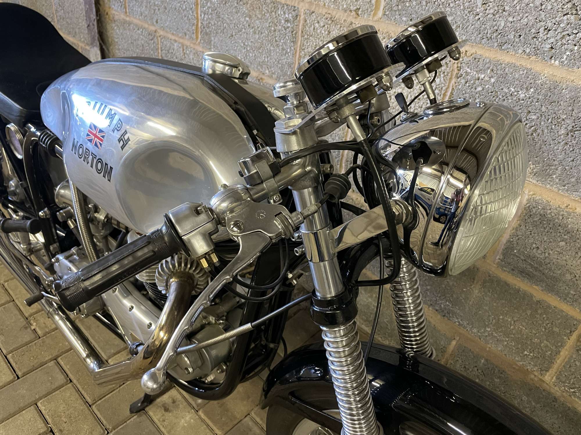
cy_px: 218
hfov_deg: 67.3
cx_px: 290
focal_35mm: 26
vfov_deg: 53.1
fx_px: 436
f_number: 1.6
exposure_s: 1/33
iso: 400
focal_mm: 4.2
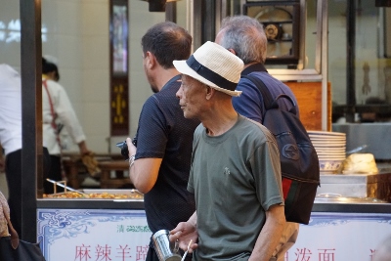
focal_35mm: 202
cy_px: 130
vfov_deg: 6.8
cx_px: 196
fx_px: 2200
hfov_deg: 10.2
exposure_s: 1/500
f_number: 5.6
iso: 3200
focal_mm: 135
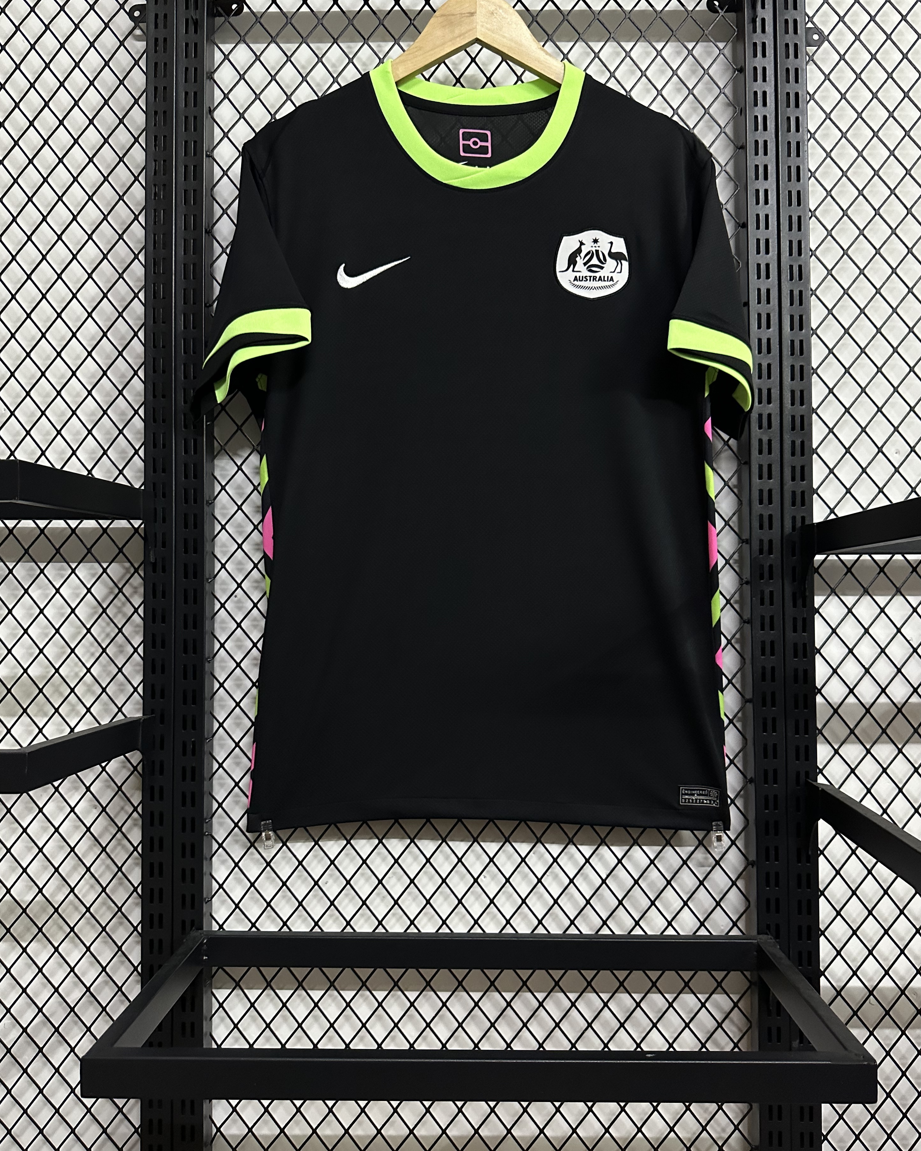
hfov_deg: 54.9
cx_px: 475
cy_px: 566
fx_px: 886
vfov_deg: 66.0
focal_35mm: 26
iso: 500
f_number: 1.78
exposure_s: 1/50
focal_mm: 6.86
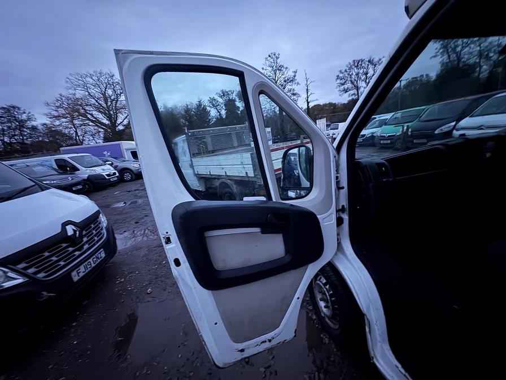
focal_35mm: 14
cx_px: 253
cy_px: 190
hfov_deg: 102.1
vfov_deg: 85.7
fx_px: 205
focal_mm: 2.22
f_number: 2.2
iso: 800
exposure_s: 1/8
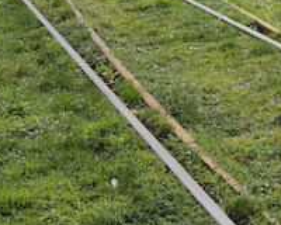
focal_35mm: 93
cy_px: 83
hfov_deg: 18.9
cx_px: 379
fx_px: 773
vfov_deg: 16.5
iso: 100
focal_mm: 22
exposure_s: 1/800
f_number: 4
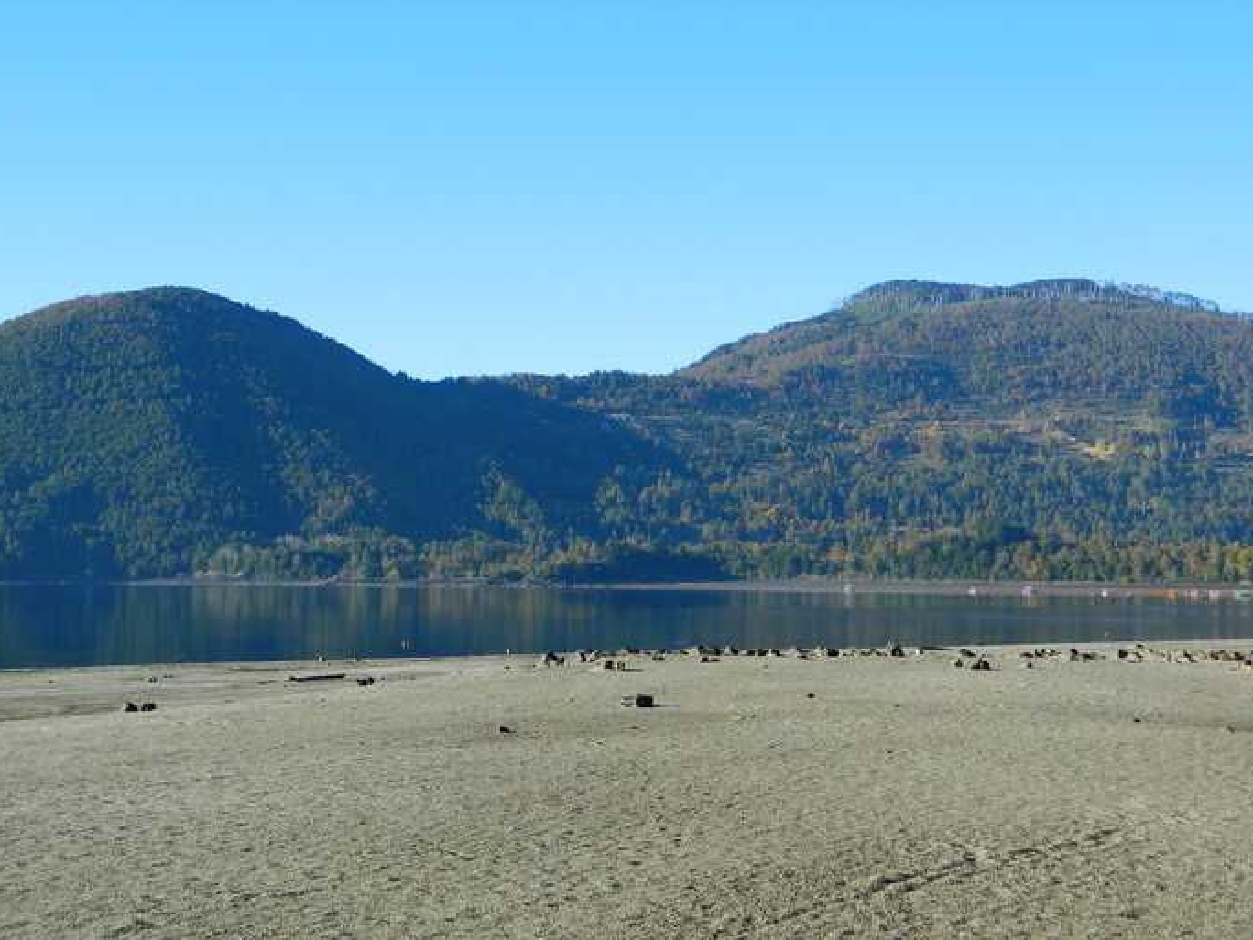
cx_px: 533
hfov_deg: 34.9
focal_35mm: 55
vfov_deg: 26.5
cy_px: 392
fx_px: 1991
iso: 80
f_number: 3.6
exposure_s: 1/400
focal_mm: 8.4
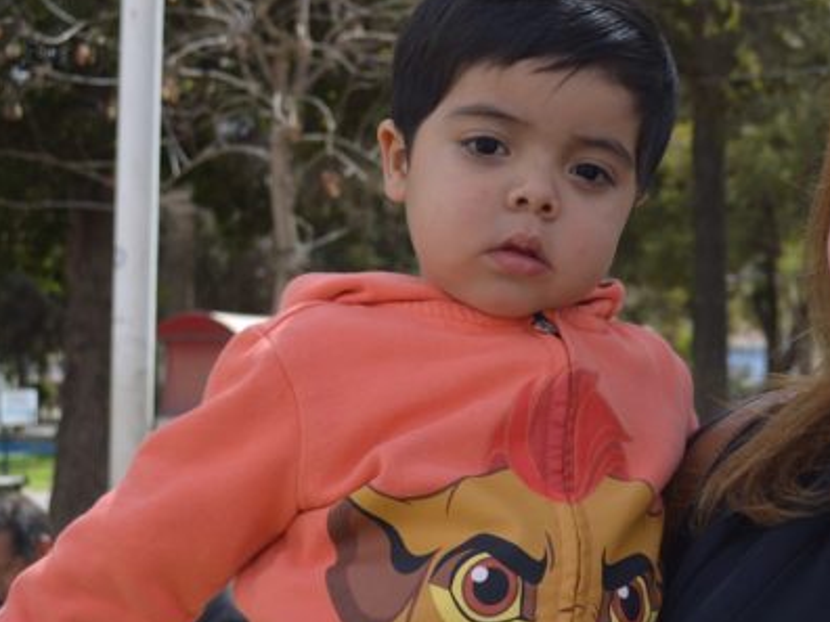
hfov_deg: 28.2
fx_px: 1606
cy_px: 205
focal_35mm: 67
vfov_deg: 21.8
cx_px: 696
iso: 100
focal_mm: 24
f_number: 4
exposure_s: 1/400
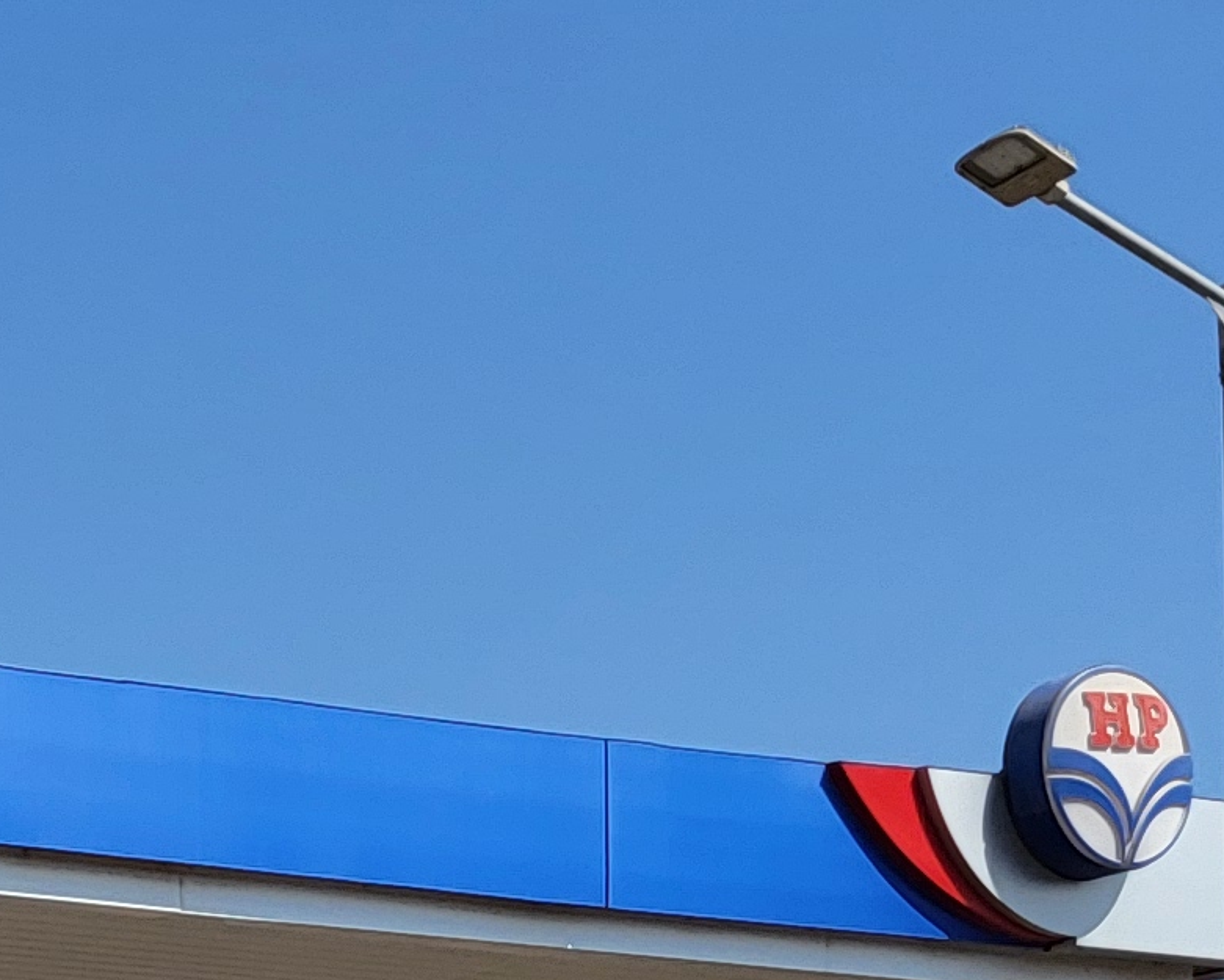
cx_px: -1400
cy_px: 1913
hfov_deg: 12.6
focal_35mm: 130
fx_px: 4710
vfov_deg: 10.9
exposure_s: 1/3483
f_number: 1.8
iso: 40
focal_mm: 5.4
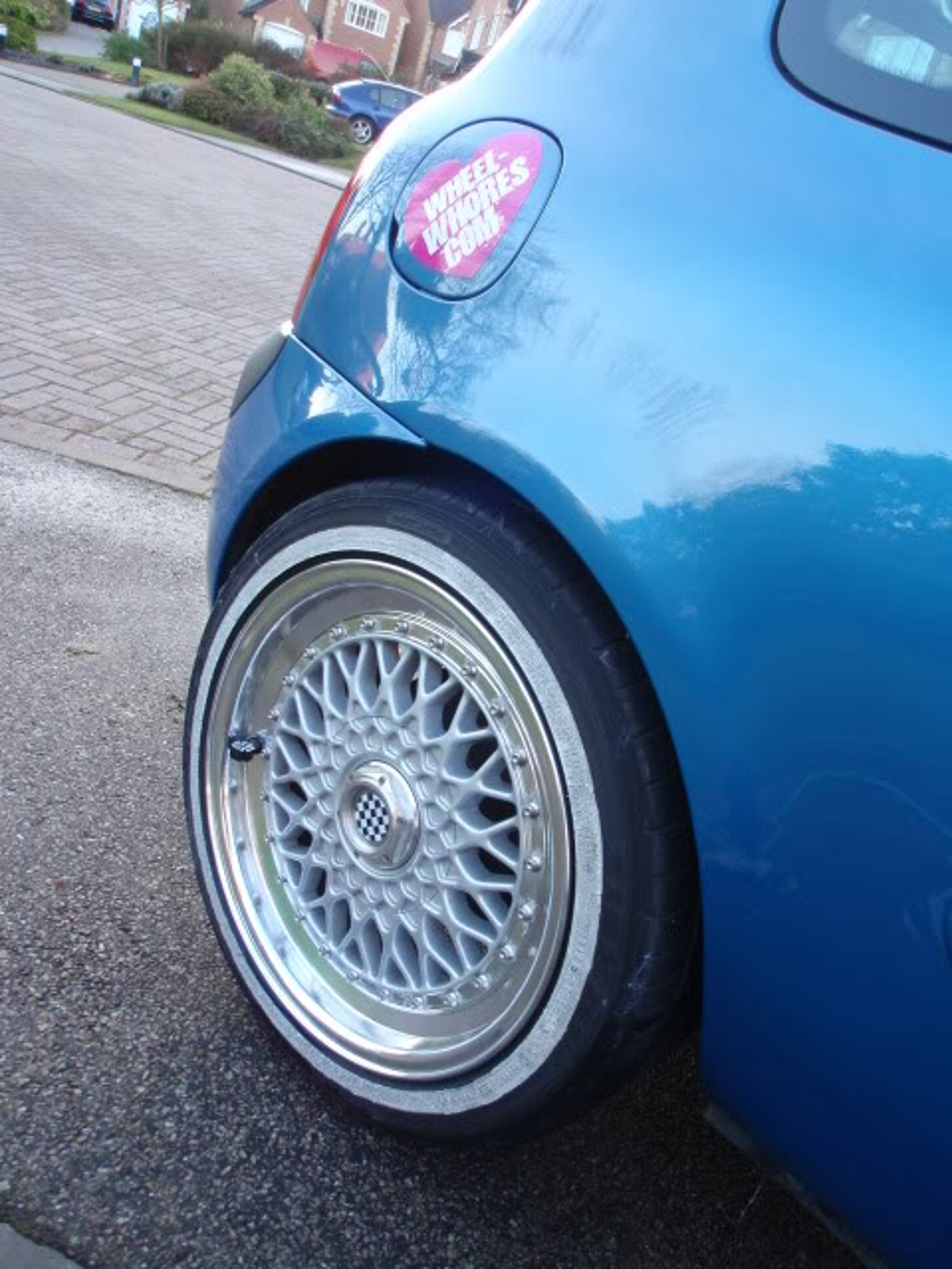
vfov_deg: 63.4
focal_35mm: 28
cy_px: 634
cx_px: 476
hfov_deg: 49.7
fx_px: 1027
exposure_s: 1/30
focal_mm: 5
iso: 100
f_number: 3.2
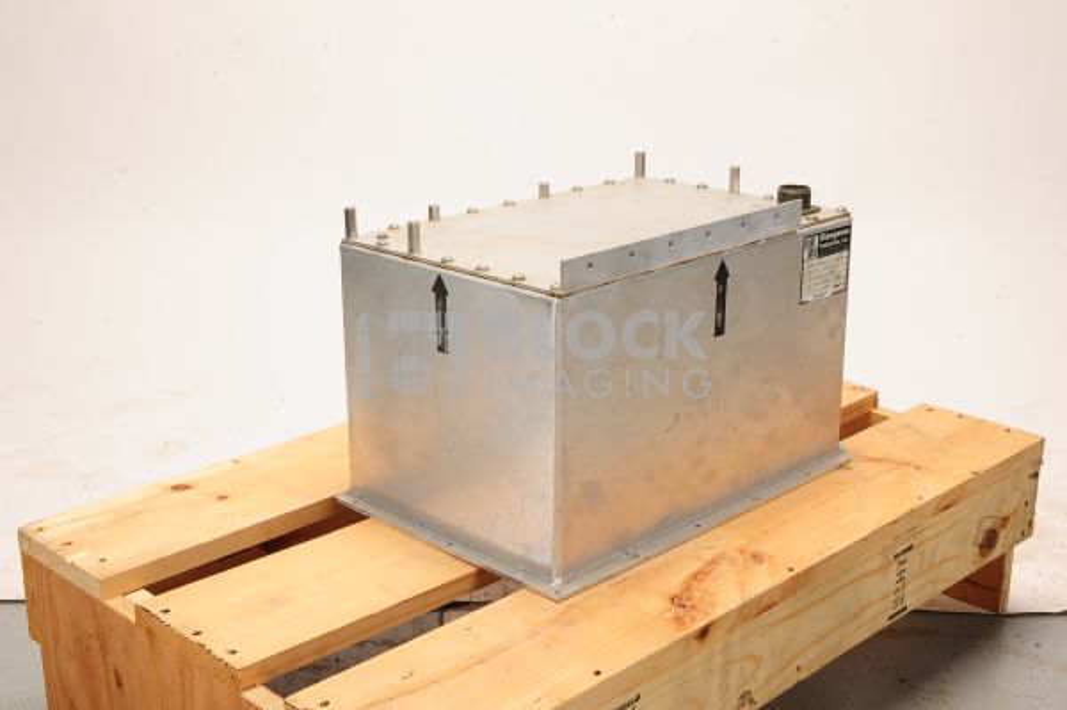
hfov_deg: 39.6
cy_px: 355
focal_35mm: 50
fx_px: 1481
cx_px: 534
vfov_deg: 26.9
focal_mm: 50
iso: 320
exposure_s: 1/160
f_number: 14
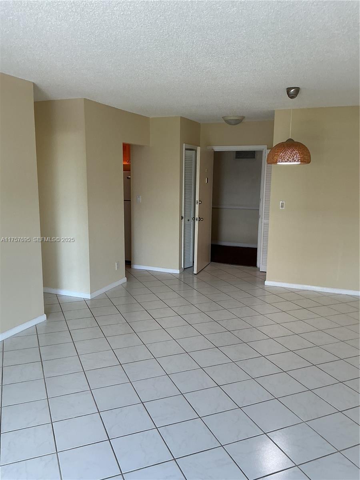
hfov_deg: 48.2
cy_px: 240
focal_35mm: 29
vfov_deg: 61.7
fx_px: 402
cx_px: 180
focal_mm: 3
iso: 40
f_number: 1.8
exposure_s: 1/60
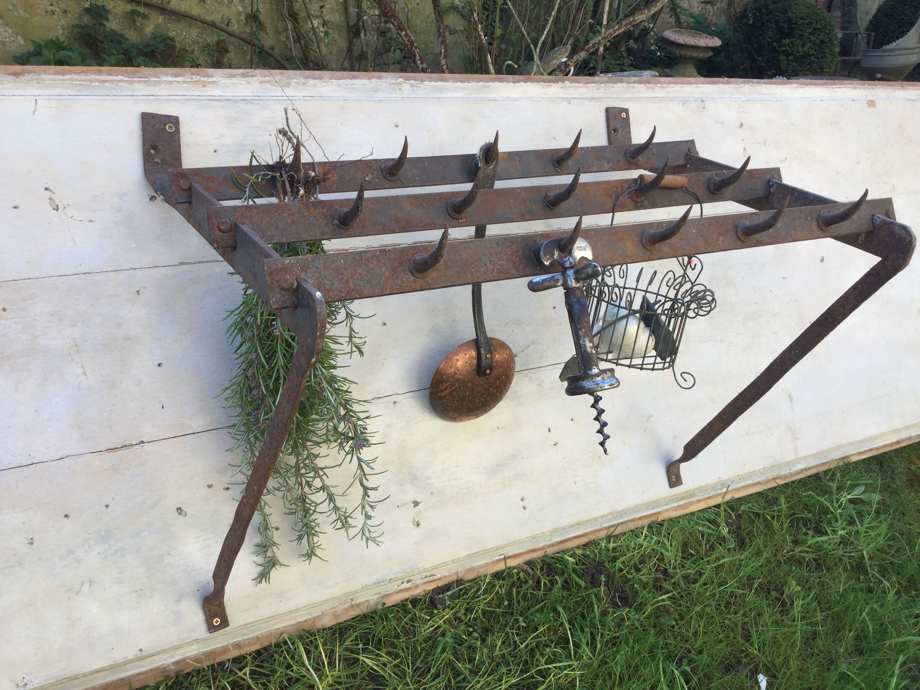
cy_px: 345
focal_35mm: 31
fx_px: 824
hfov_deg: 58.4
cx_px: 460
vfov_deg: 45.4
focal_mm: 3.3
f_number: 2.4
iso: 25
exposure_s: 1/242
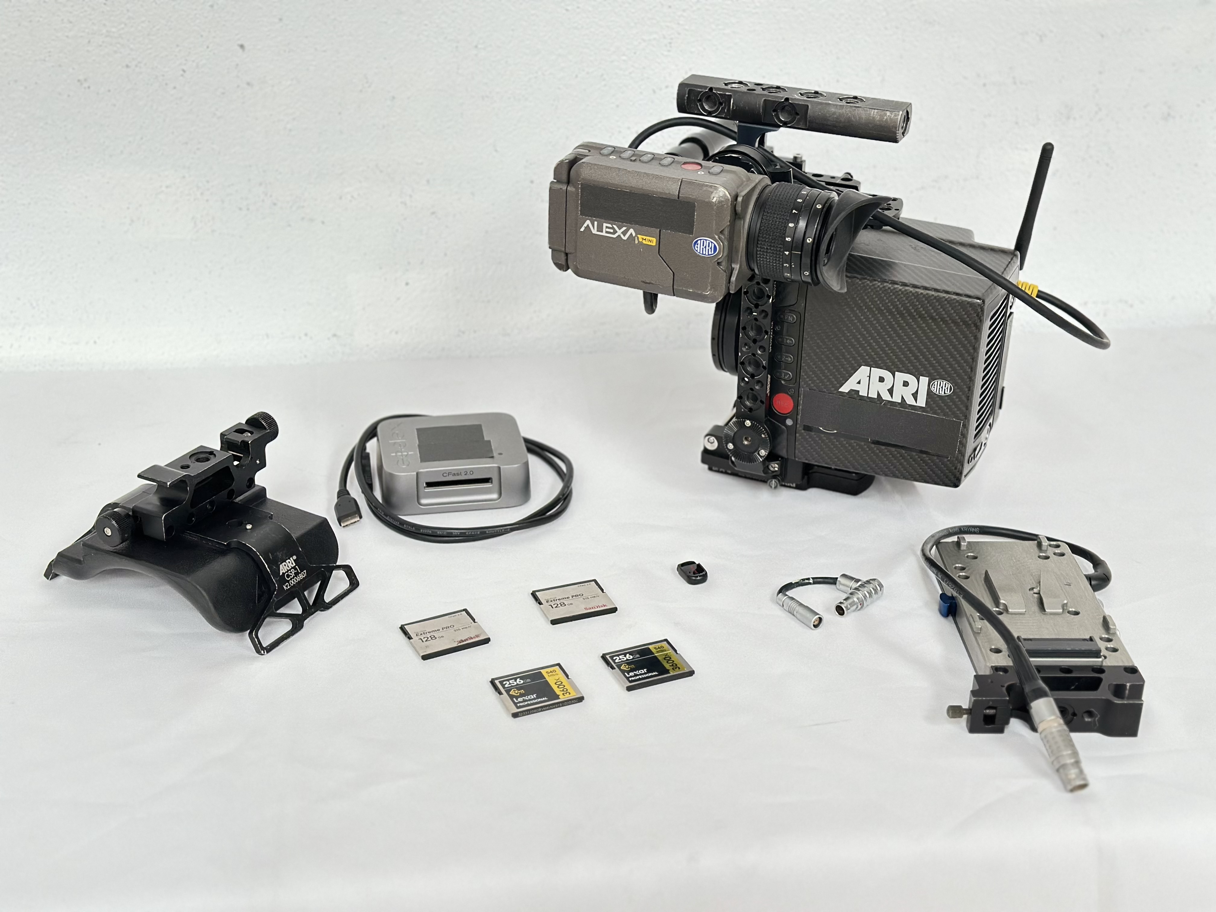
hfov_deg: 39.7
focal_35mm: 48
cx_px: 608
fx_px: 1686
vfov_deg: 30.3
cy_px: 456
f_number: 1.78
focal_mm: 6.86
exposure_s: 1/60
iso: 250
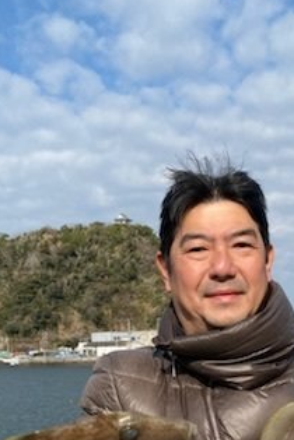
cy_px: 430
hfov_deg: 24.4
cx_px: 220
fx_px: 674
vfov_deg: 33.5
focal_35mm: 55
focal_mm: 4.25
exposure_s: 1/3300
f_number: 1.8
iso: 32
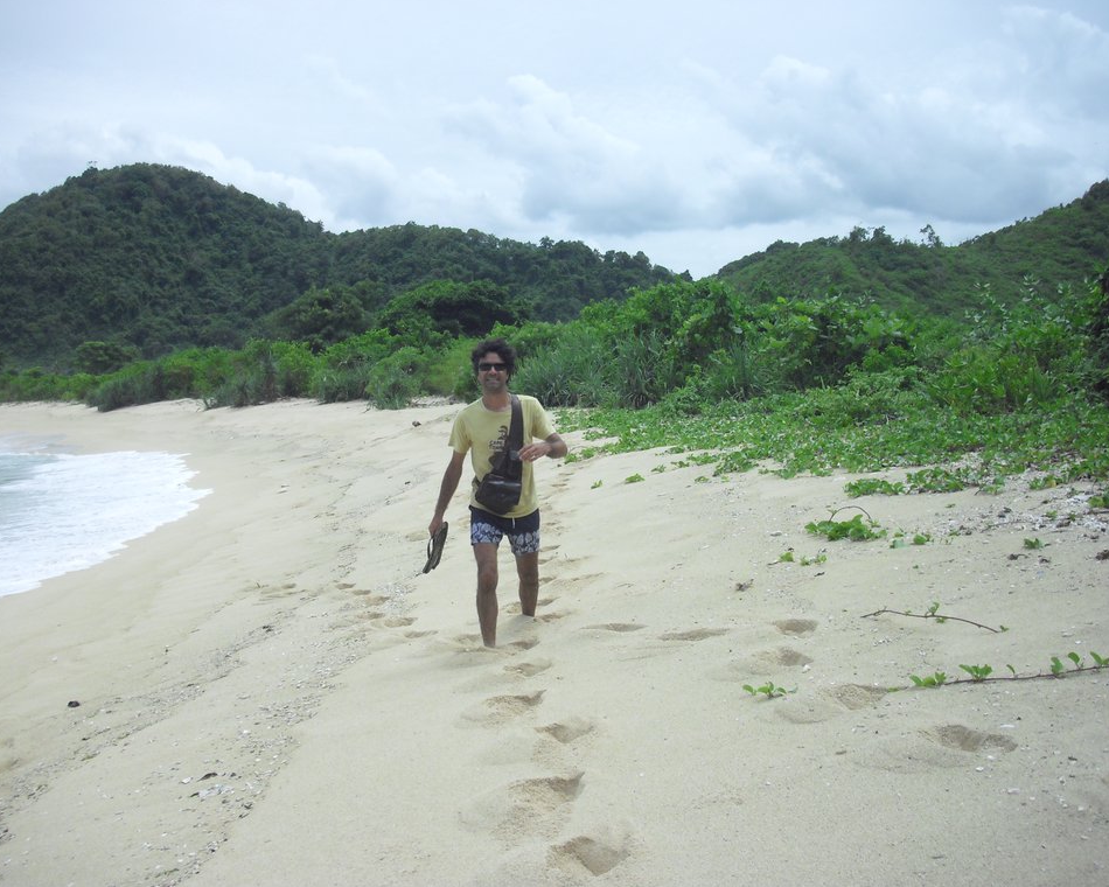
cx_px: 533
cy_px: 440
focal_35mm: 40
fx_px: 1313
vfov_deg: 37.3
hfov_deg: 45.8
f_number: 8
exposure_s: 1/320
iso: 100
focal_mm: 6.2
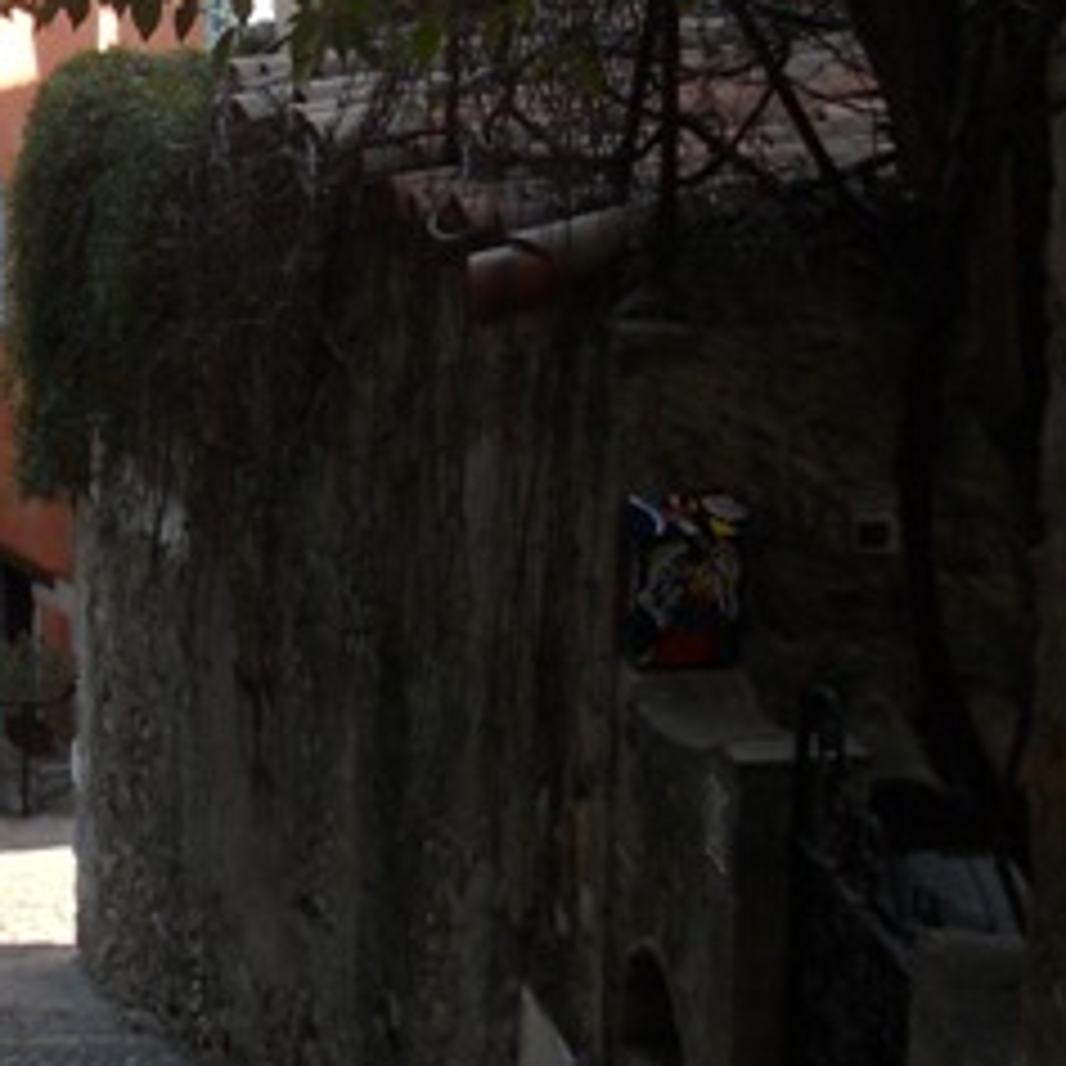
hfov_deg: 13.9
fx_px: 4251
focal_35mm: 122
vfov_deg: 14.2
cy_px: 157
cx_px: -202
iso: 80
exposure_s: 1/250
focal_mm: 5.8
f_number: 3.5
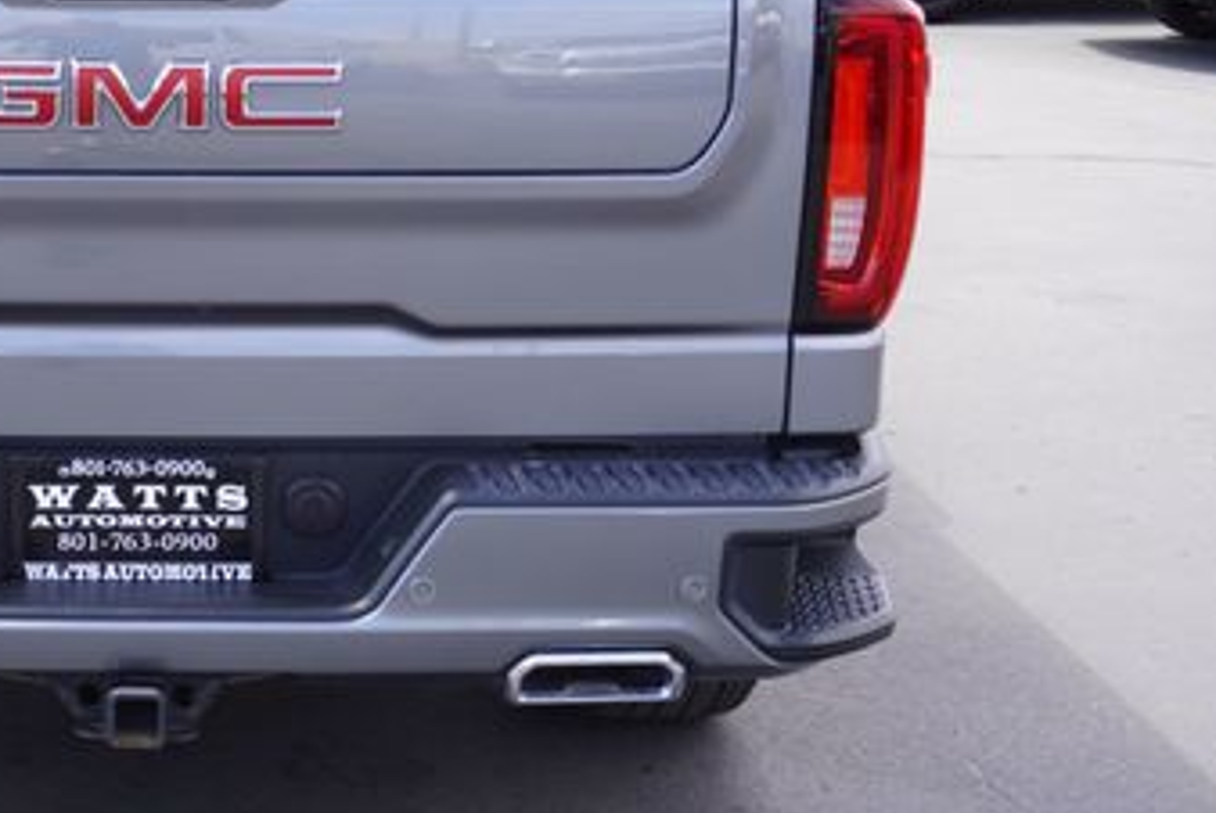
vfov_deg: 19.2
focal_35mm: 71
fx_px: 2398
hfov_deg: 27.4
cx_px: 119
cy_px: 263
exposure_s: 1/100
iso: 100
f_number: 7.1
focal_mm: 25
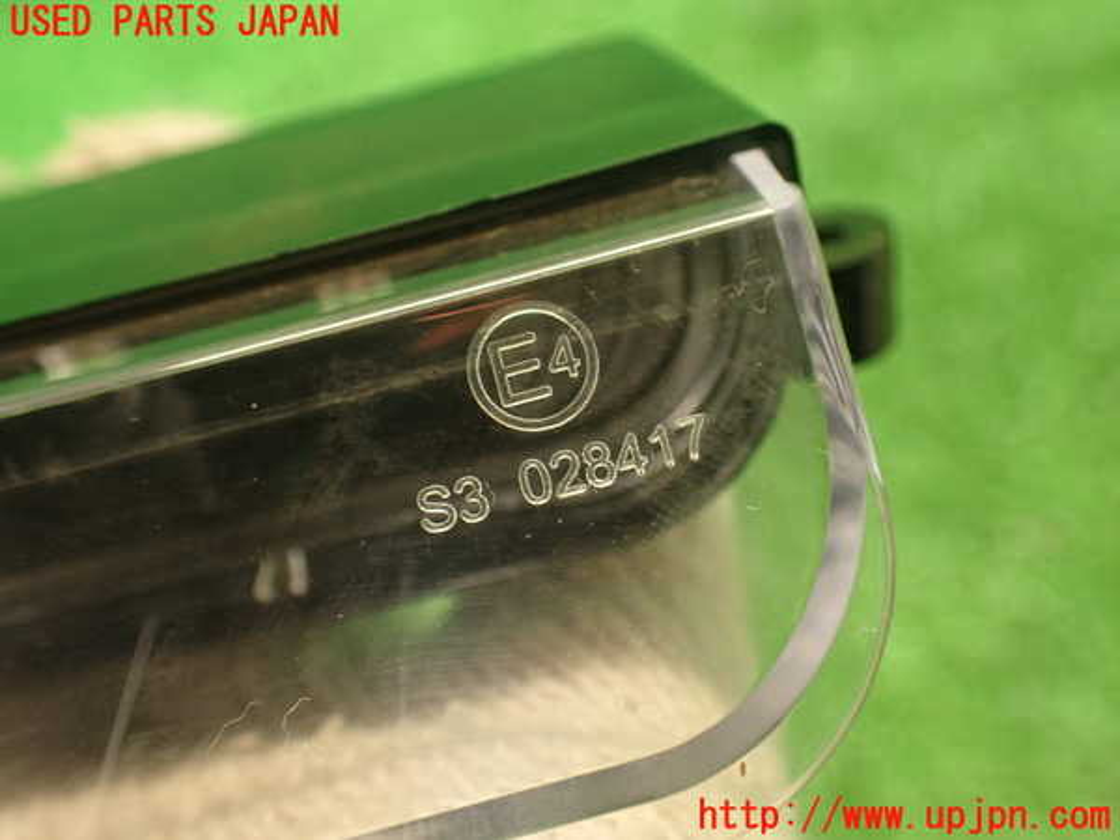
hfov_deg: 56.8
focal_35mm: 32
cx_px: 560
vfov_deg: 44.2
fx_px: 1035
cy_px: 420
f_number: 2.4
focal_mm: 5.79
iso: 250
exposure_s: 1/30
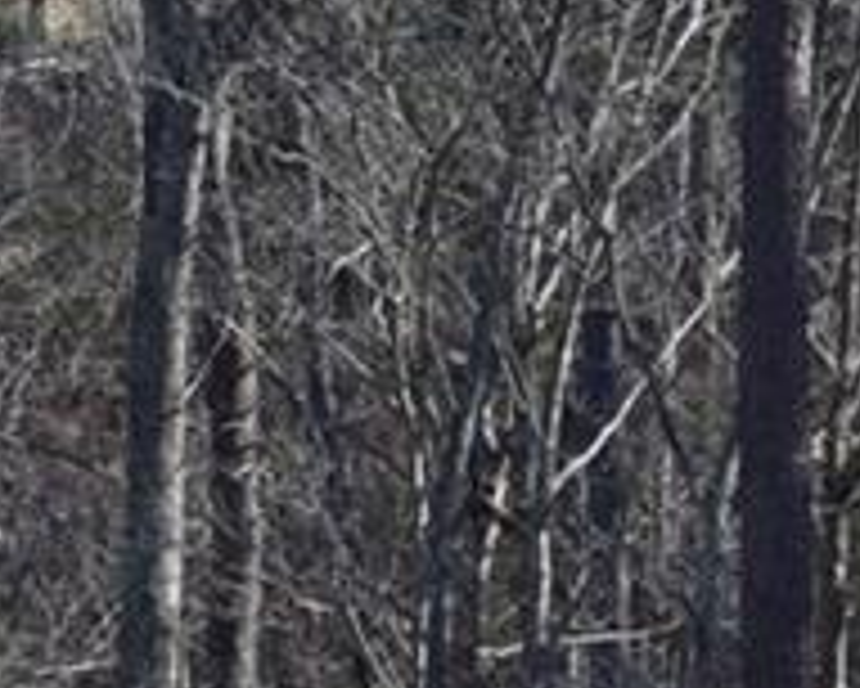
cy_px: 929
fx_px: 9219
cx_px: -1405
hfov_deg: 5.1
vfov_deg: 4.3
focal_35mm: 362
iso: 200
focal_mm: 48
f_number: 5.3
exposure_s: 1/500
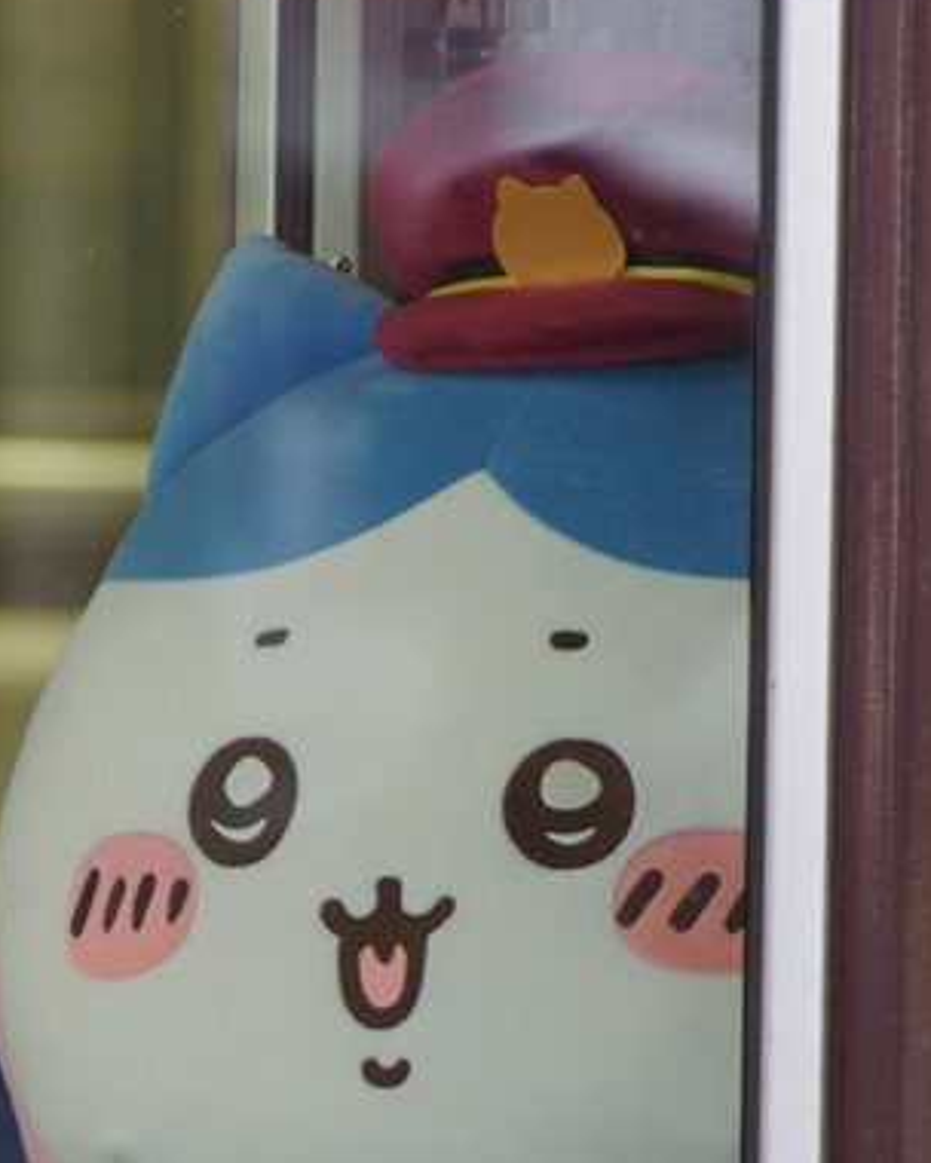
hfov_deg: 1.3
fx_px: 41365
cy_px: 1007
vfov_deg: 1.6
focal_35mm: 1201
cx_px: 420
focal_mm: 300
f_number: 9
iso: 400
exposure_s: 1/20
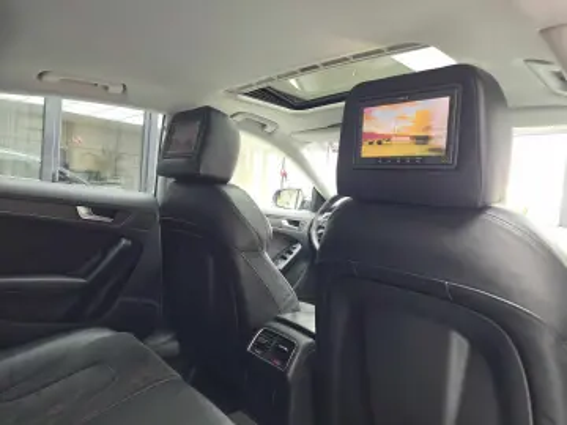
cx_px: 284
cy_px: 212
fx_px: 377
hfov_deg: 73.9
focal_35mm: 23
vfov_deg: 58.9
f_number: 1.7
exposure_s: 1/100
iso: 400
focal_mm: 6.25
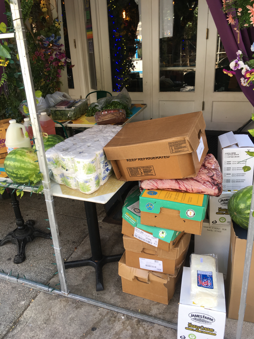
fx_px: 284
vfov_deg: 61.7
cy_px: 170
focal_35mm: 29
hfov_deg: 48.2
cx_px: 127
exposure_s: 1/60
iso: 25
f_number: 2.2
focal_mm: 4.15
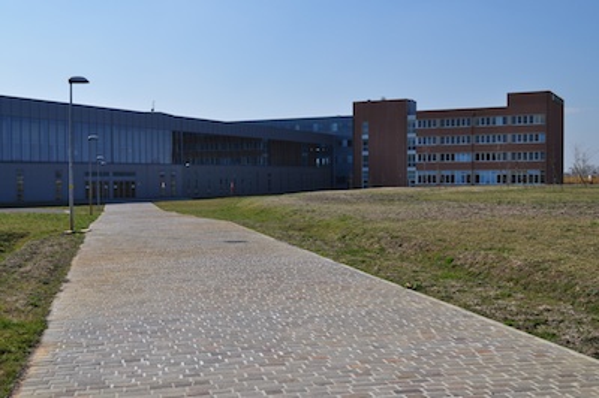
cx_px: 300
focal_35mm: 42
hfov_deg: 46.4
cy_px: 199
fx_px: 698
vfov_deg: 31.8
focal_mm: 28
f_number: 11
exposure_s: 1/400
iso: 200
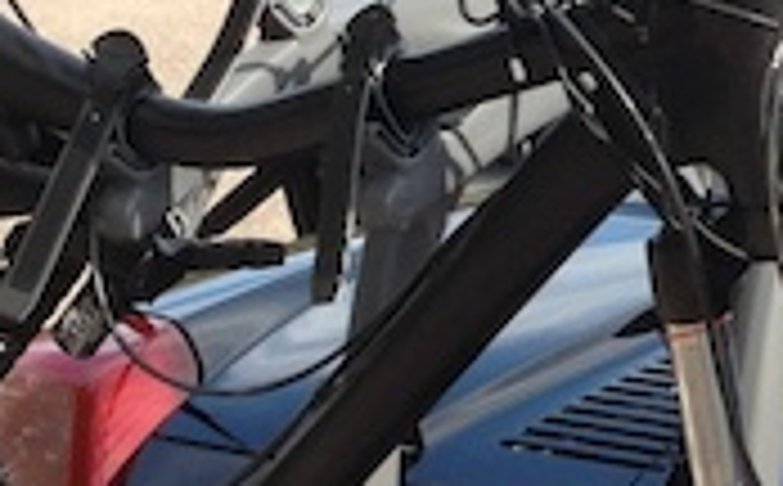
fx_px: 3642
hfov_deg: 12.2
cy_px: 369
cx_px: 652
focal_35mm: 171
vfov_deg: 7.6
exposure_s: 1/347
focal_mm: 4.28
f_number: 2.4
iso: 64
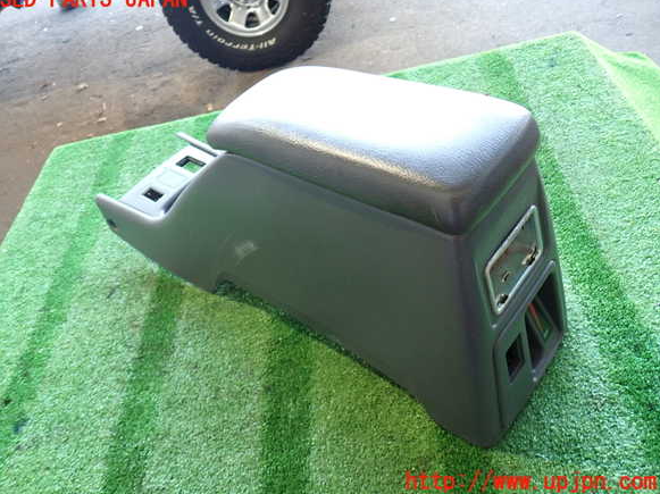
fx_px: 591
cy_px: 241
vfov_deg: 45.4
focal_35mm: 31
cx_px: 321
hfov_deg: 58.4
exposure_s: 1/30
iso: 250
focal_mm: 5.4
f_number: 2.3
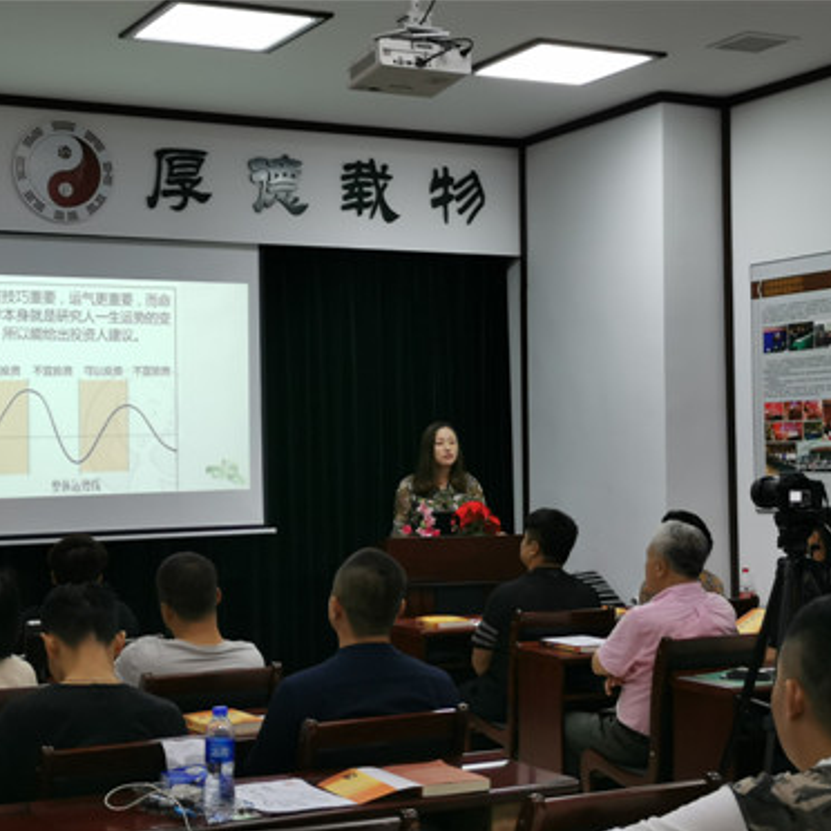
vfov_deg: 27.3
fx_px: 1711
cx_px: 362
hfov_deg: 27.3
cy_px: 417
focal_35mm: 63
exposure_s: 1/100
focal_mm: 5.58
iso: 160
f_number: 1.8
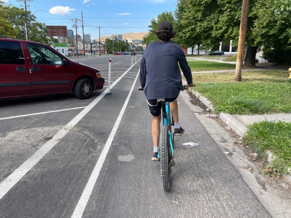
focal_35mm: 27
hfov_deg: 65.3
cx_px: 141
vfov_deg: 51.4
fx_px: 227
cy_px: 107
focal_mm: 5.1
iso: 32
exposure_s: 1/780
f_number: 1.6
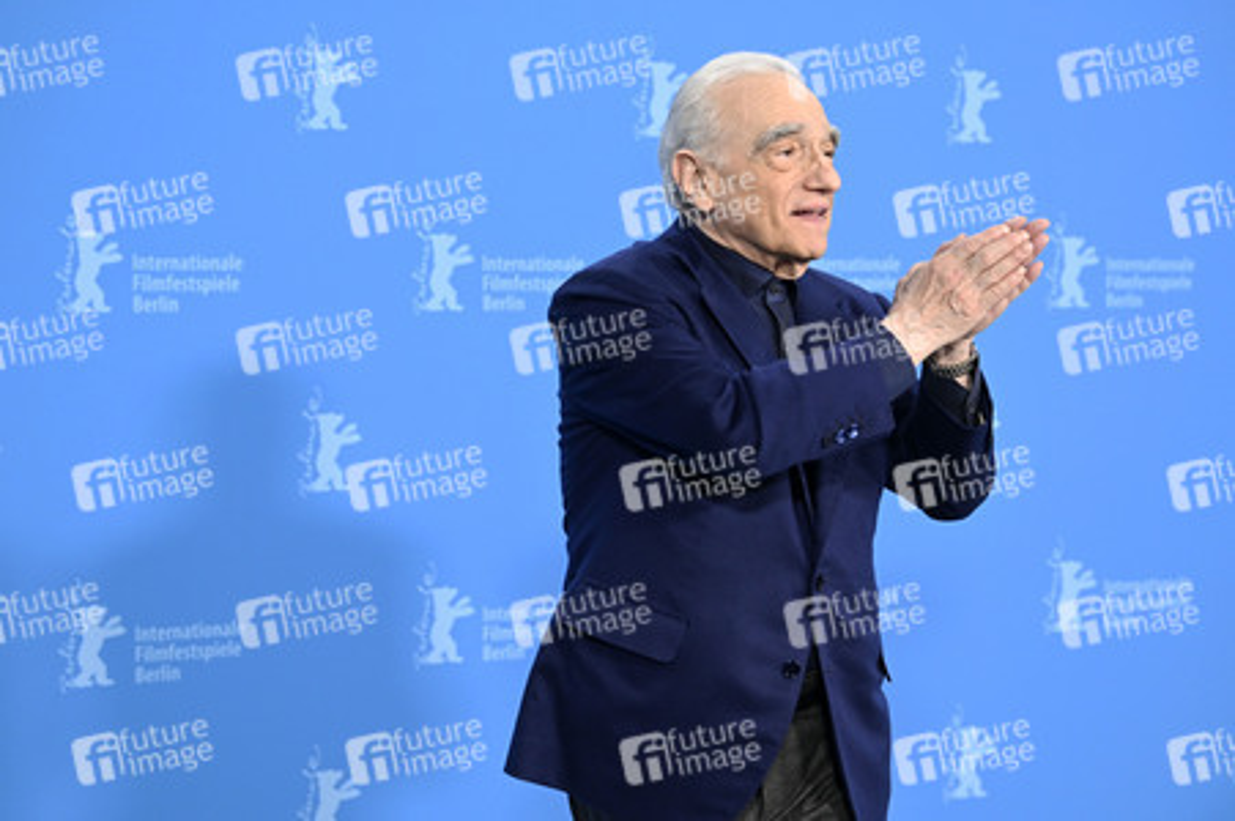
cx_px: 618
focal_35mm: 70
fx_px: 2400
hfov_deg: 28.9
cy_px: 410
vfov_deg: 19.4
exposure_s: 1/640
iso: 3200
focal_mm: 70
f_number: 4
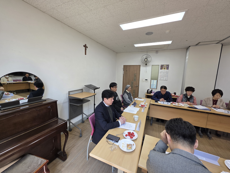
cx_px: 115
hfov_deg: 106.2
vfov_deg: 89.9
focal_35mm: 13
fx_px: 86
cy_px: 86
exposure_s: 1/120
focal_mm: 2.2
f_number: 1.9
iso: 64
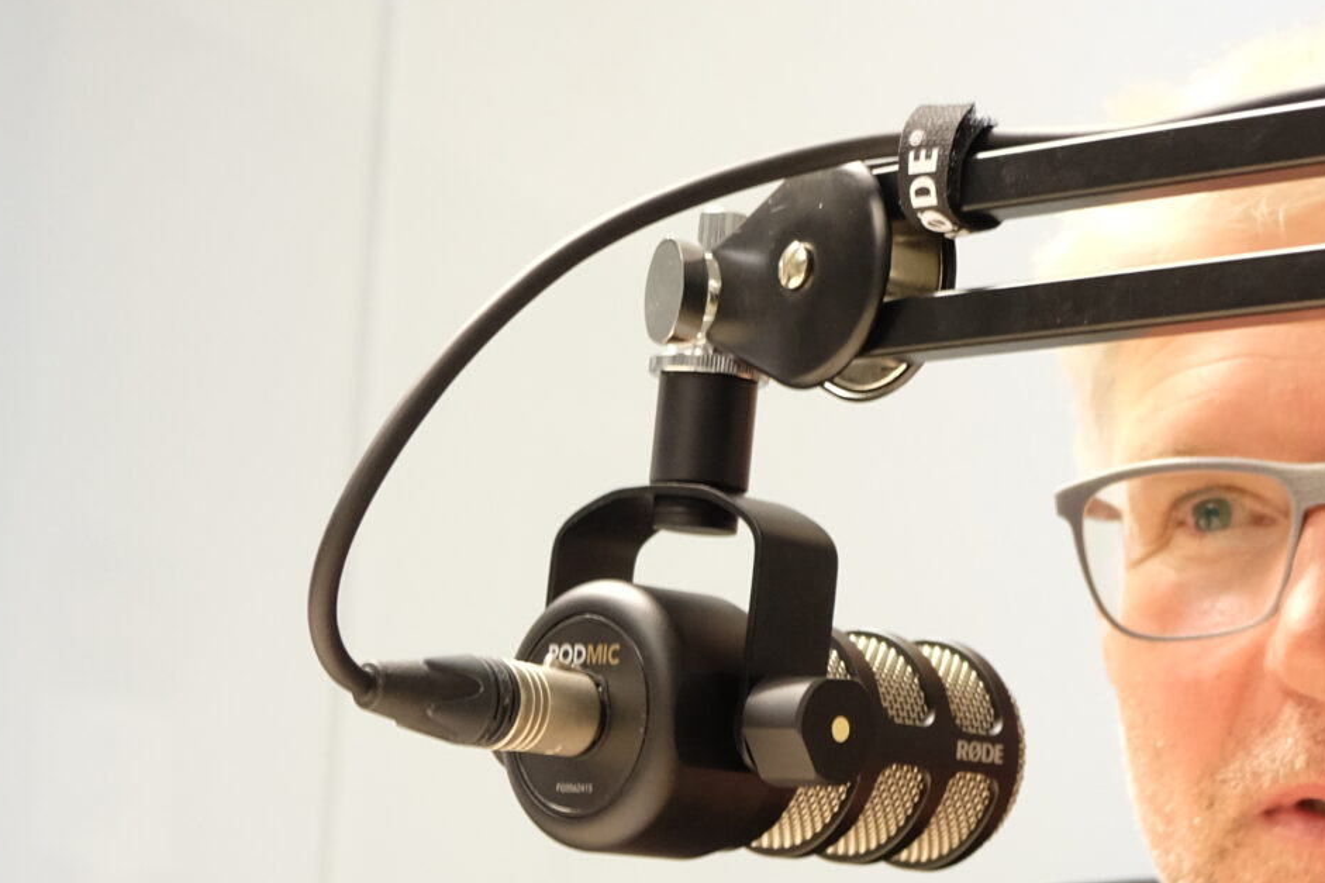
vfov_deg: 11.7
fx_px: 4305
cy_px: 712
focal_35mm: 117
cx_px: 1242
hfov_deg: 17.2
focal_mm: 28.9
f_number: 3.2
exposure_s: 1/26
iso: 800
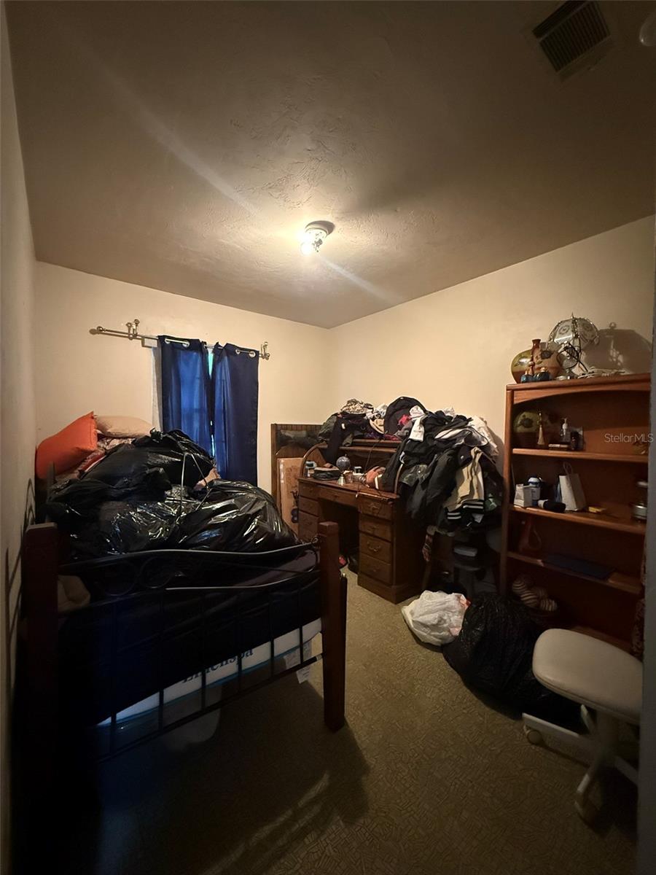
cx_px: 328
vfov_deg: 102.1
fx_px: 354
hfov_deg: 85.7
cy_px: 438
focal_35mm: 14
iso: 1250
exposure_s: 1/40
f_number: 2.2
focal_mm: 2.22
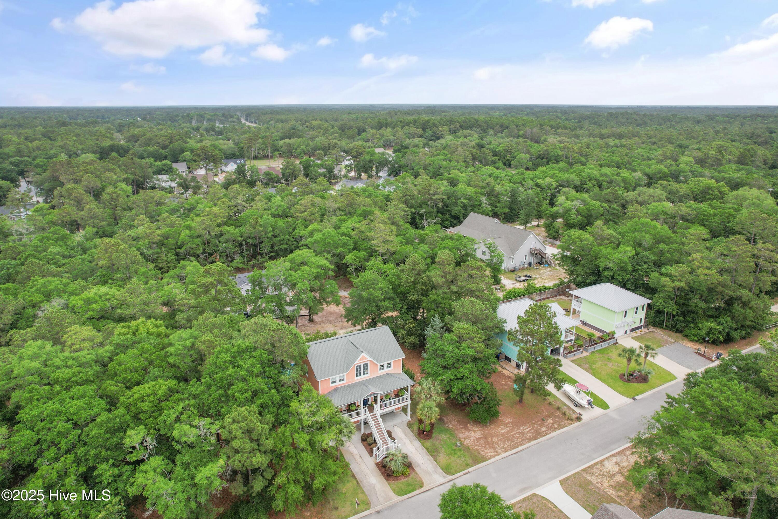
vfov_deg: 57.2
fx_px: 475
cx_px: 389
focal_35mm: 22
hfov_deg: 78.6
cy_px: 260
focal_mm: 8.38
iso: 100
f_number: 2.8
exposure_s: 1/180
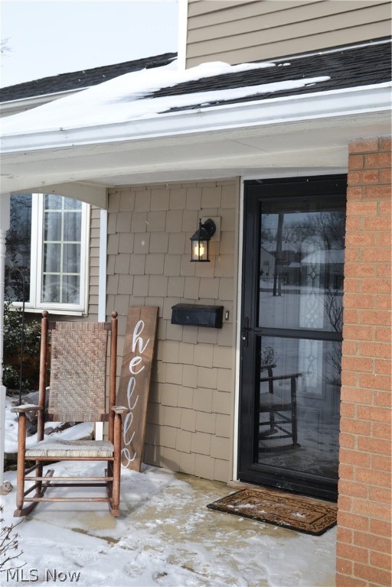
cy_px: 294
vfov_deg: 45.0
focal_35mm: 44
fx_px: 710
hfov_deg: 30.8
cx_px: 196
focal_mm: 29
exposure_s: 1/200
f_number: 7.1
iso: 100
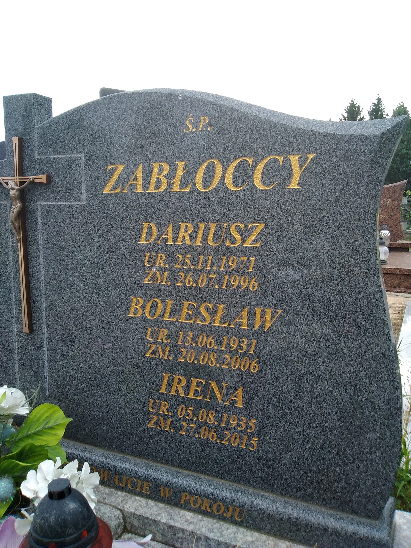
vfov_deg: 61.7
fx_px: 459
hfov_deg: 48.2
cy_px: 274
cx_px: 206
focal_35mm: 29
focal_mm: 2.39
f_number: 2.4
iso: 100
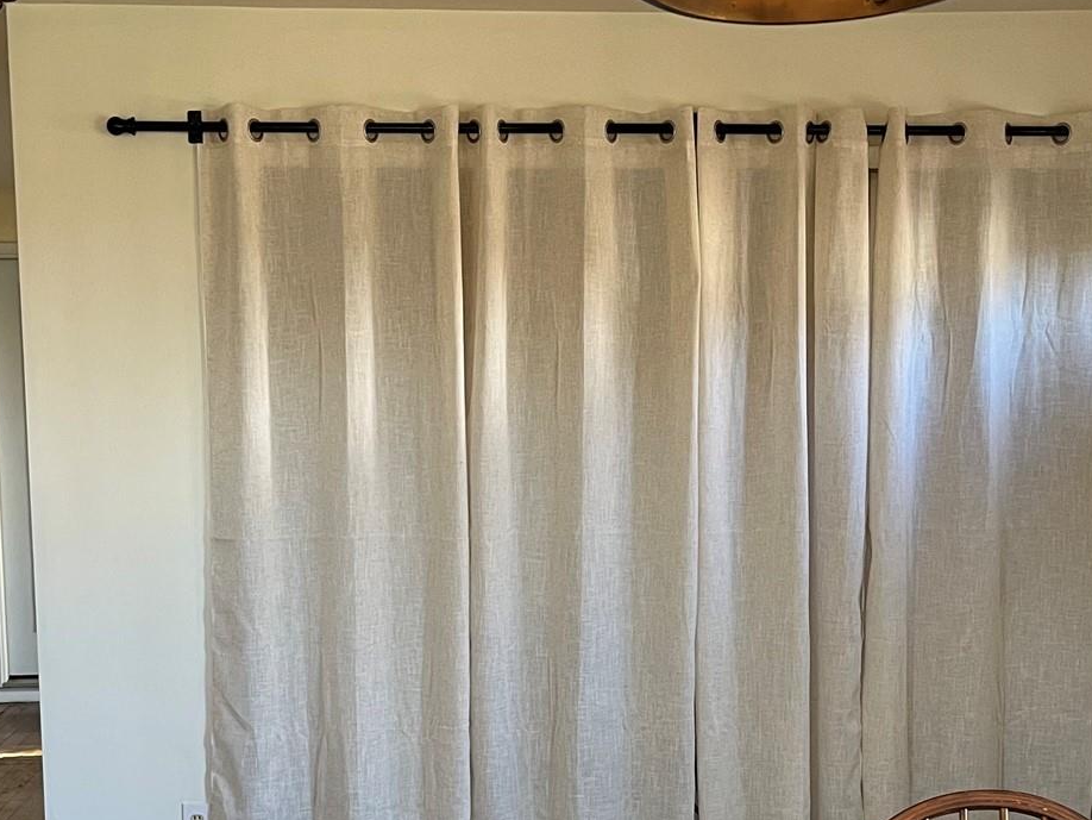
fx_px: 1830
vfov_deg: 24.9
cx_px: 575
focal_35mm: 58
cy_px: 644
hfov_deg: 33.2
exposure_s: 1/75
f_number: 1.6
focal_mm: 5.1
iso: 125
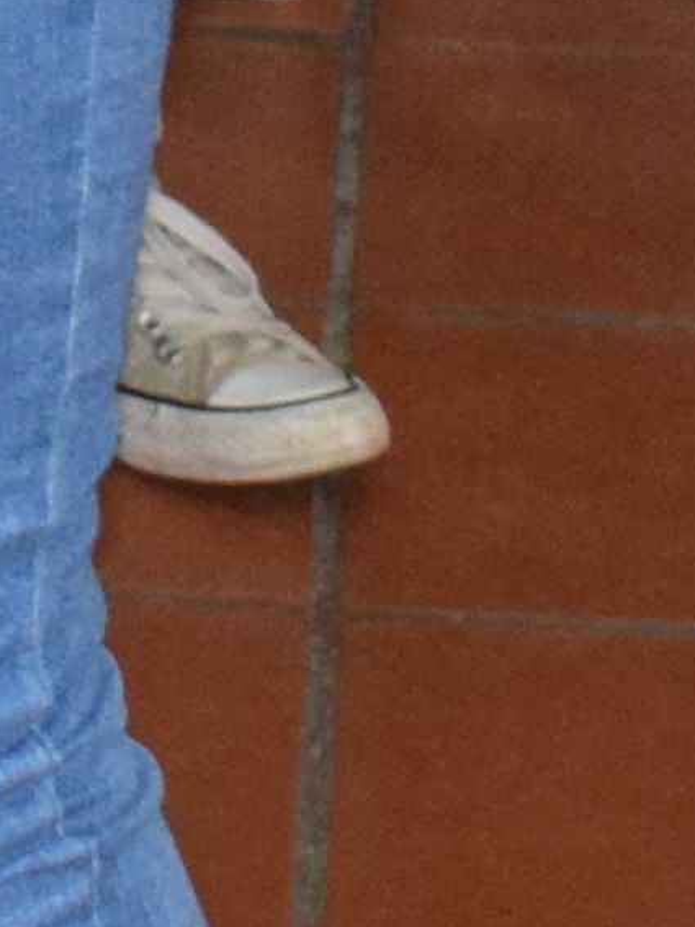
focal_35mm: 412
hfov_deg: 3.6
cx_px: -1047
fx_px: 11036
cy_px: -1789
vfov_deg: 4.6
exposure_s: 1/60
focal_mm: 27
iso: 2000
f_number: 4
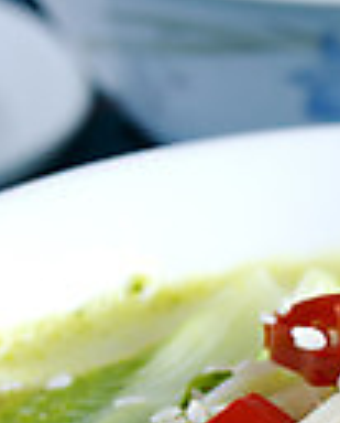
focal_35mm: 352
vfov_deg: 5.5
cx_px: 429
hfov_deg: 4.4
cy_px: 387
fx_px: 4412
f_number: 9
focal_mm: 80
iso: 100
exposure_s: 1/5
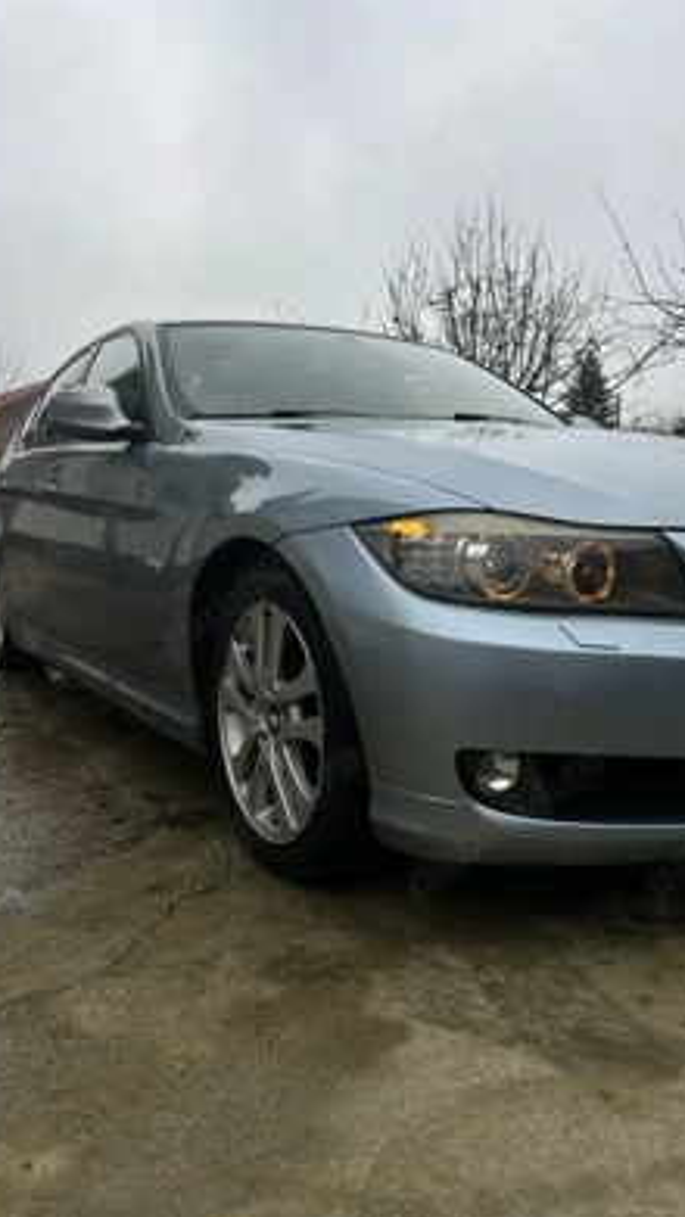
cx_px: 324
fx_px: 936
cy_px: 616
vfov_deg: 66.1
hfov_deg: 40.2
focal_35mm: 29
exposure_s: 1/488
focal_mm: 5.7
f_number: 1.5
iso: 50
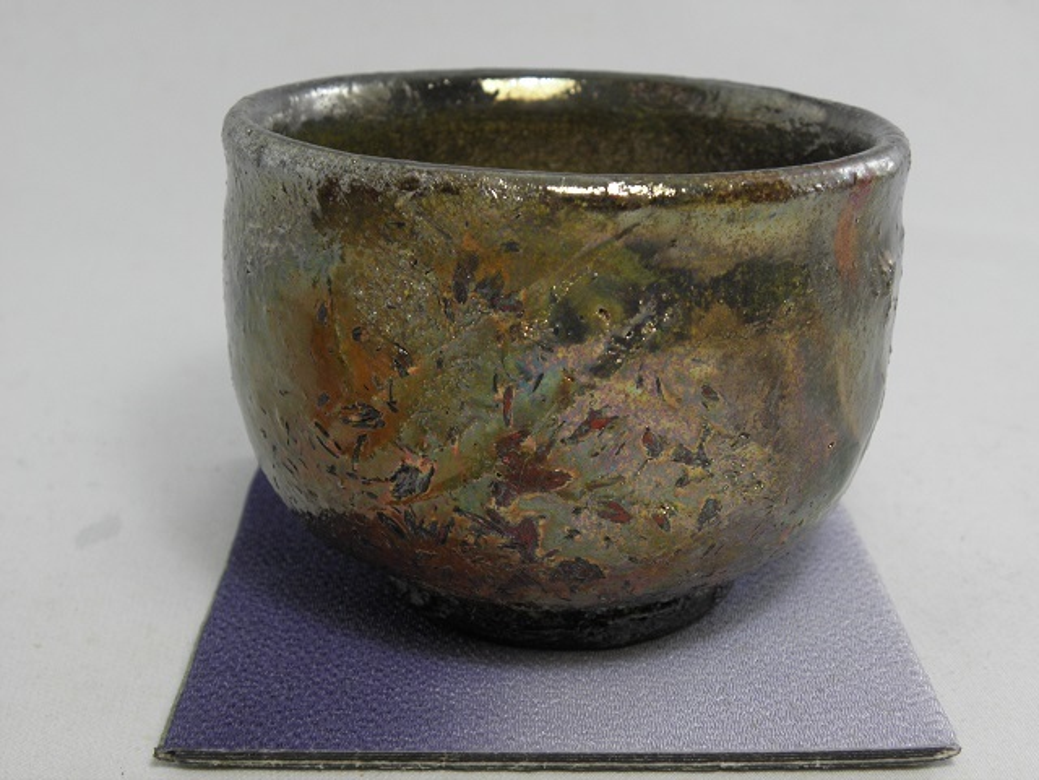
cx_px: 520
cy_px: 390
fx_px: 1531
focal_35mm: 51
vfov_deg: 28.6
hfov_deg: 37.5
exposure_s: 1/30
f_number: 3.5
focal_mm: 9.22
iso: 125
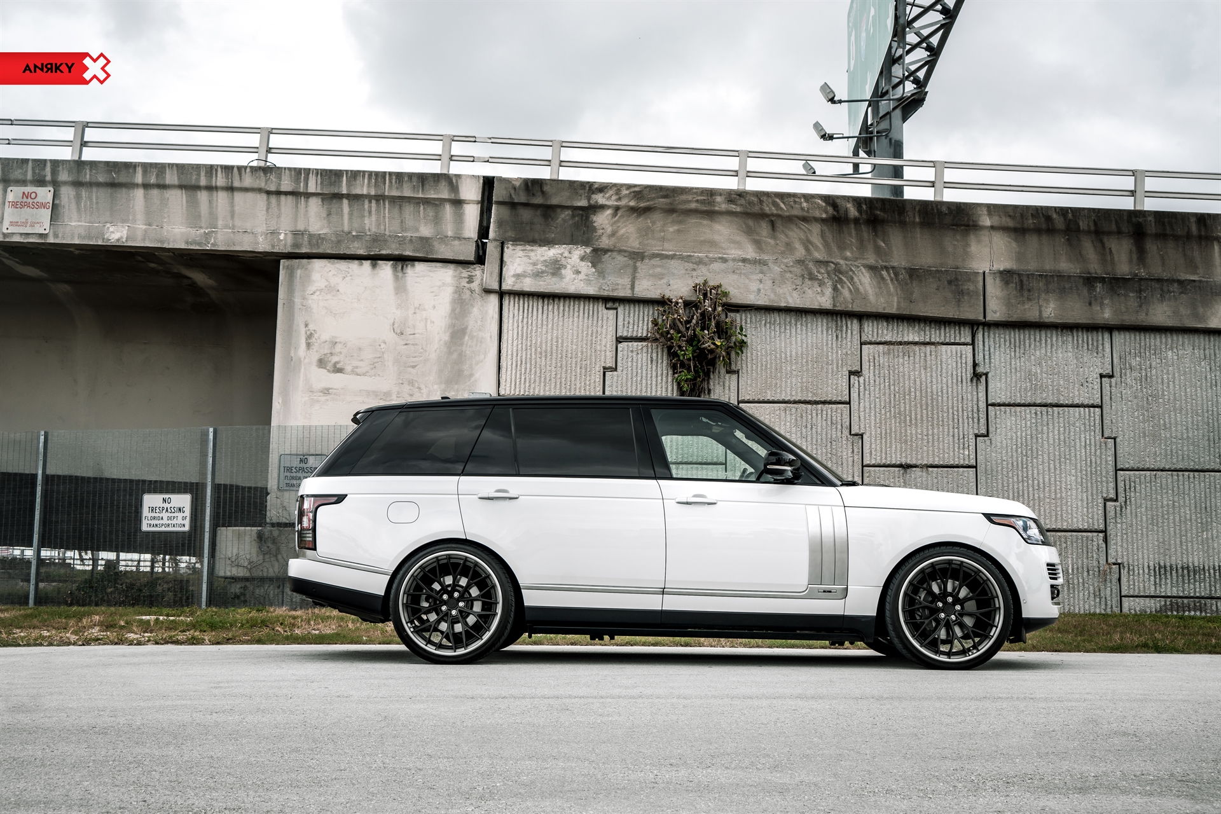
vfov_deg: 32.6
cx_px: 610
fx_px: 1390
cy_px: 407
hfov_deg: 47.4
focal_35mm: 41
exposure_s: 1/125
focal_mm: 41
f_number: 7.1
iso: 200
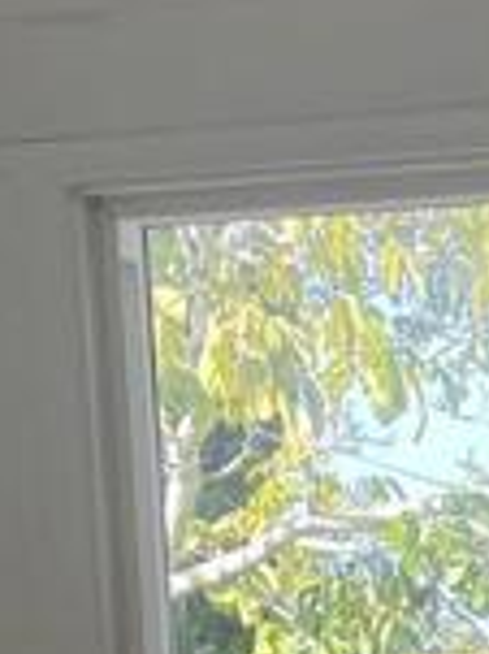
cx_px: 1095
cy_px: 1477
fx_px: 3207
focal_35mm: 170
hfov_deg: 8.2
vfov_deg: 10.3
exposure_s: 1/200
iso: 32
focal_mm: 5.1
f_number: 1.6
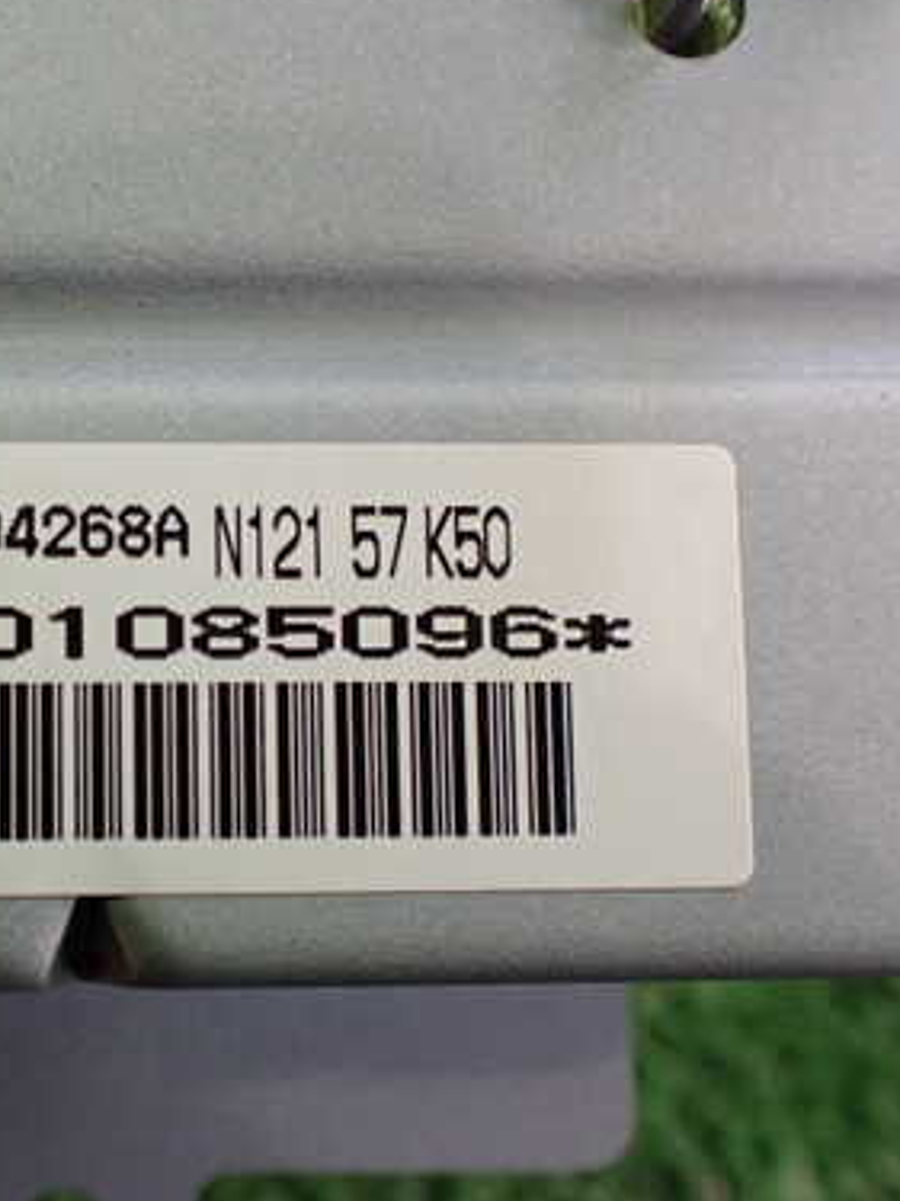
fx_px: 1665
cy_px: 596
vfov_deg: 39.7
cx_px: 99
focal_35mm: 48
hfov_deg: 29.1
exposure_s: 1/125
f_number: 2.3
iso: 500
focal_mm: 5.4
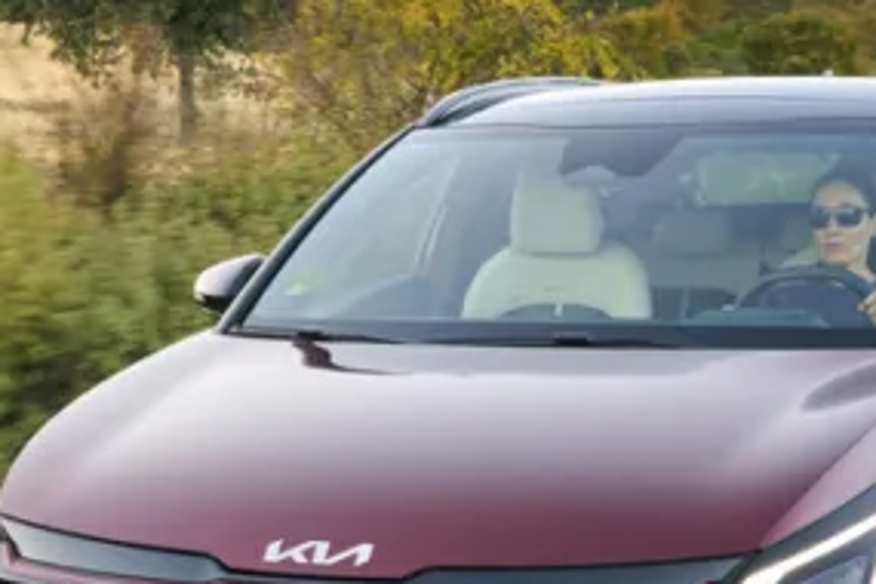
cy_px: 533
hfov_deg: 21.0
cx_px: 403
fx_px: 2360
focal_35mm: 97
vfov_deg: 14.0
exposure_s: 1/50
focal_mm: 27
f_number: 8
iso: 400
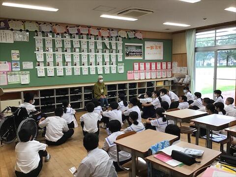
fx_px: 211
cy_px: 88
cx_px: 118
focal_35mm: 31
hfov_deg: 58.4
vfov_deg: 45.4
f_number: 2.4
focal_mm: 3.3
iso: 40
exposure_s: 1/30
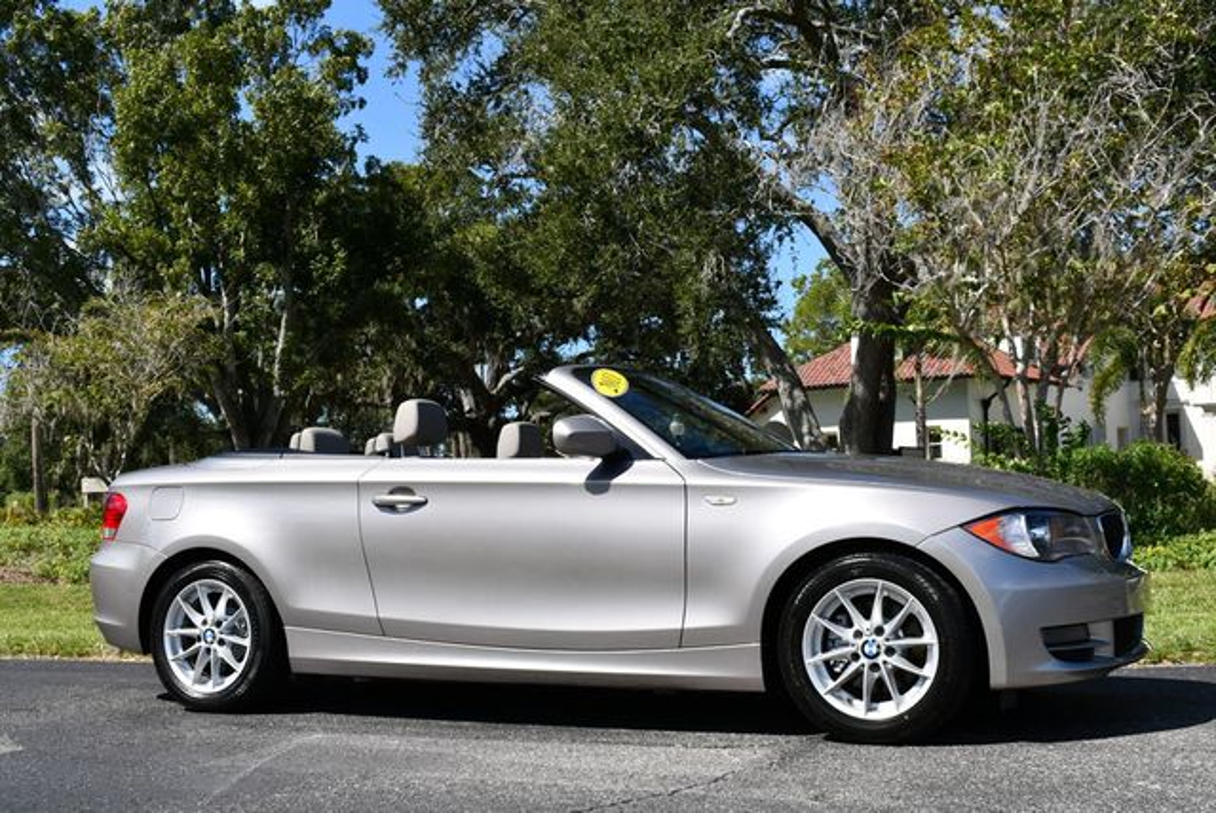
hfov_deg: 42.7
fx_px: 1555
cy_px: 406
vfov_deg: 29.3
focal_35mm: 46
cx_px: 608
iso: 100
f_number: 9
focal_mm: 23
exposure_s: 1/320
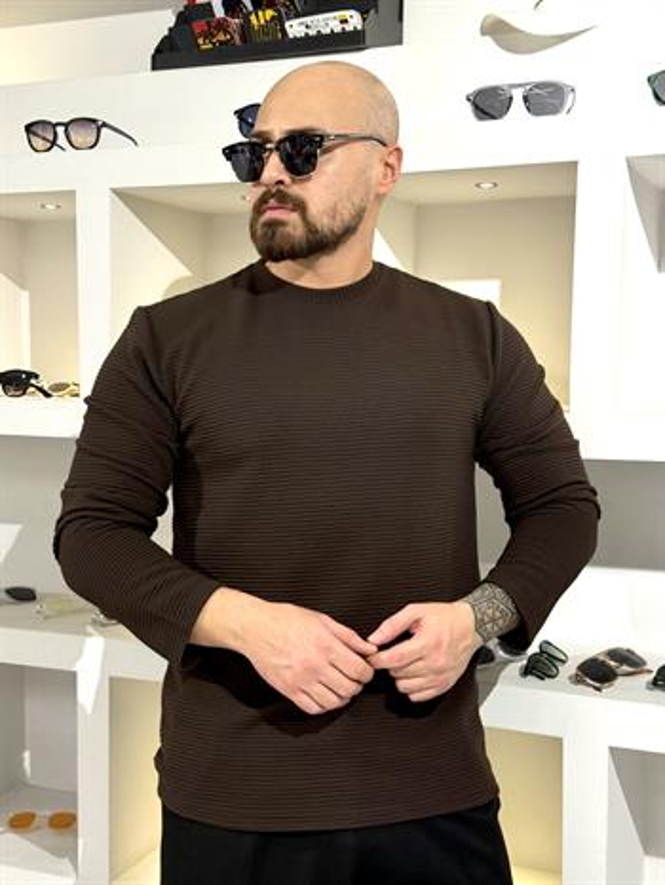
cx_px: 332
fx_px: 1228
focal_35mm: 48
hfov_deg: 30.3
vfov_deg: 39.6
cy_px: 442
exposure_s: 1/100
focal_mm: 6.76
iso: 125
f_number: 1.78
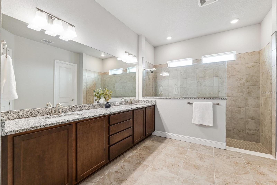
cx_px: 138
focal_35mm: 14
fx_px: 108
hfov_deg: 104.3
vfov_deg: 81.2
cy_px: 92
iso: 400
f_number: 8
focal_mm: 14
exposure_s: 1/15
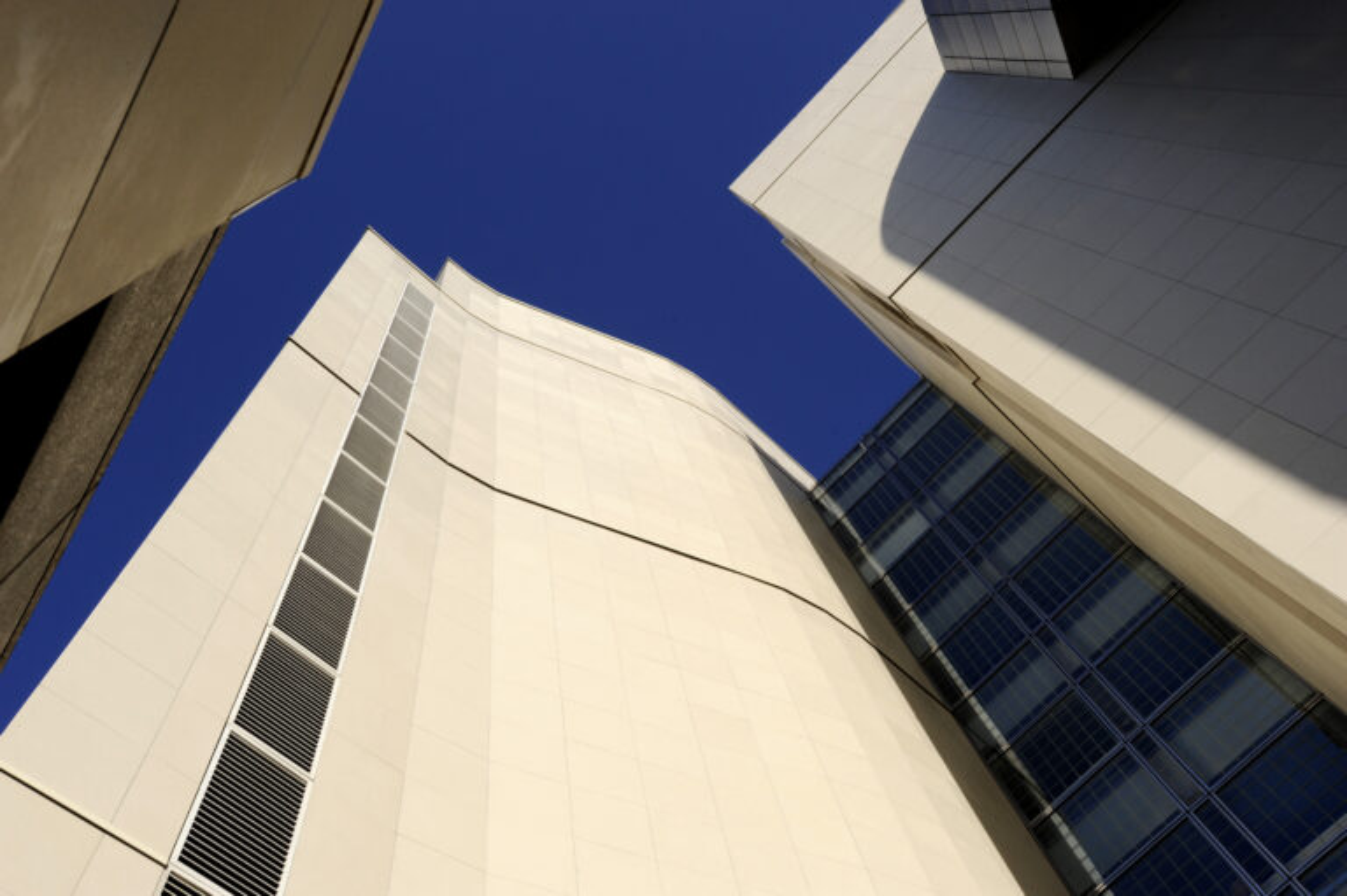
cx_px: 674
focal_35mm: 32
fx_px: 1197
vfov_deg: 41.1
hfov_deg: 58.7
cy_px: 448
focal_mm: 32
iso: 400
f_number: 16
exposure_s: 1/500
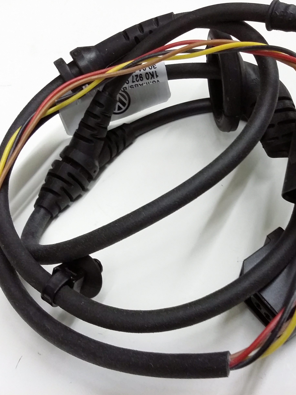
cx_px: 168
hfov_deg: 33.6
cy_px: 198
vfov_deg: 43.8
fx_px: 490
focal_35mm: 43
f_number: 2.4
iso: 250
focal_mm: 3.4
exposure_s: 1/15
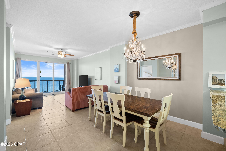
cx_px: 113
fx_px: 94
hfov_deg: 100.4
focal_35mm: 15
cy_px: 76
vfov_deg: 77.4
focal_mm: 15
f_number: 8
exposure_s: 1
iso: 400
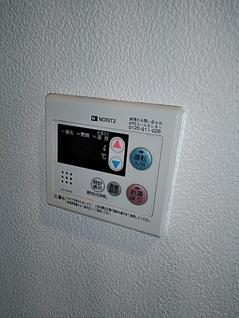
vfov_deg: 65.3
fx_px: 249
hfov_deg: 51.4
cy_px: 159
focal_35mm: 27
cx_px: 120
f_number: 2.2
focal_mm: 3.46
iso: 227
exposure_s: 1/125
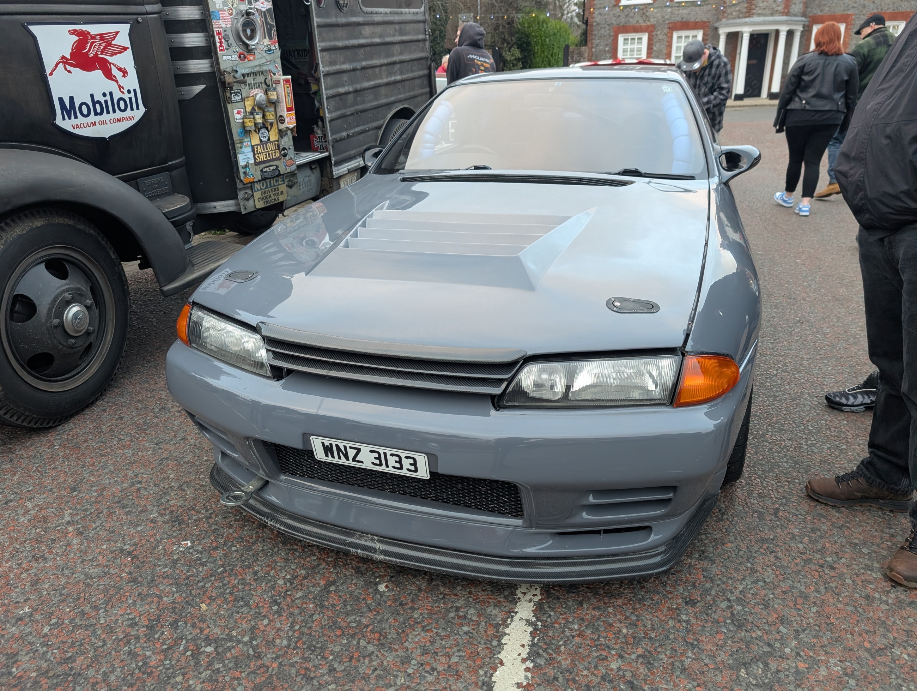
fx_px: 637
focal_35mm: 24
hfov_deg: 71.5
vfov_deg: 56.9
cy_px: 346
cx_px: 458
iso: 386
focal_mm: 6.9
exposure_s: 1/293
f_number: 1.68
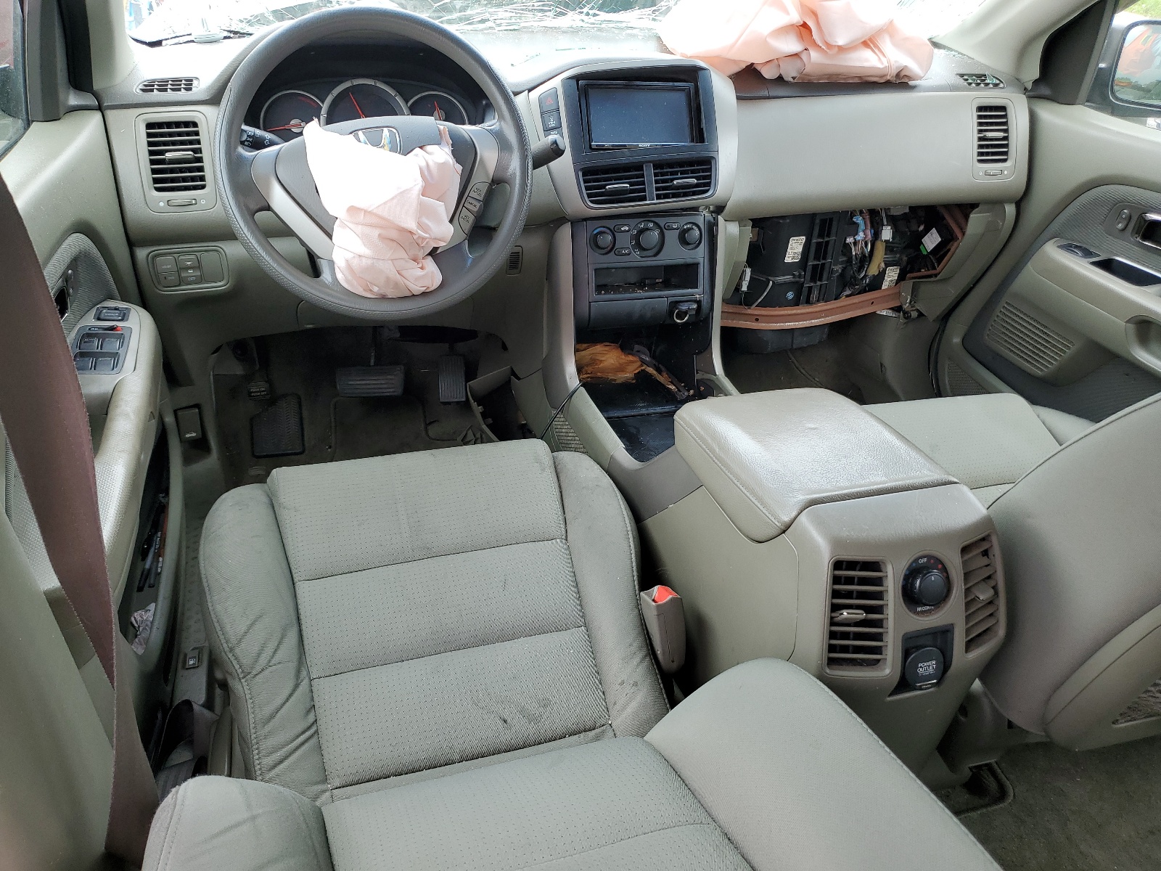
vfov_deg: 53.1
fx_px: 872
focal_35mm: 26
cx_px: 580
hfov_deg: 67.3
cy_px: 436
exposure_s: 1/217
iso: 50
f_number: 1.5
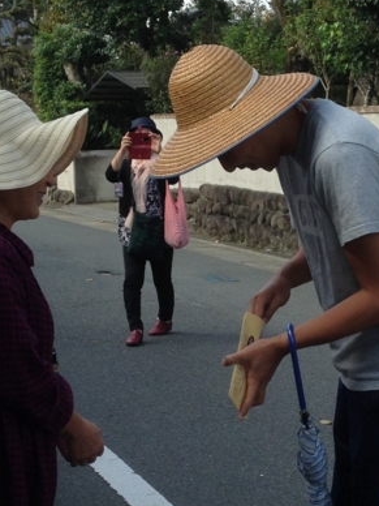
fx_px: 1270
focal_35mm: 87
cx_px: 228
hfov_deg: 17.0
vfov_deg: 22.4
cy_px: 330
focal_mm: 4.12
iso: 50
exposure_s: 1/638
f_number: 2.4
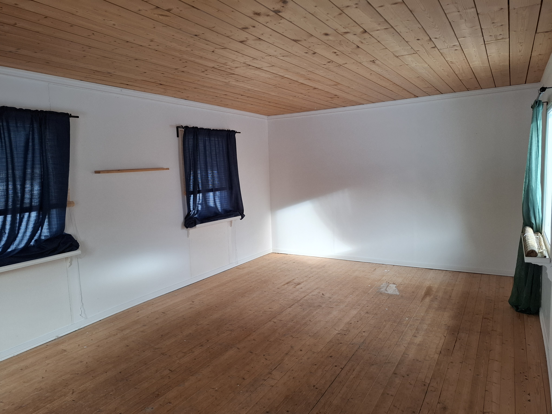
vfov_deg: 58.9
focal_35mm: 23
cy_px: 207
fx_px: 367
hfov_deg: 73.9
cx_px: 276
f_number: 1.8
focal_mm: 5.54
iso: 100
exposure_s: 1/100
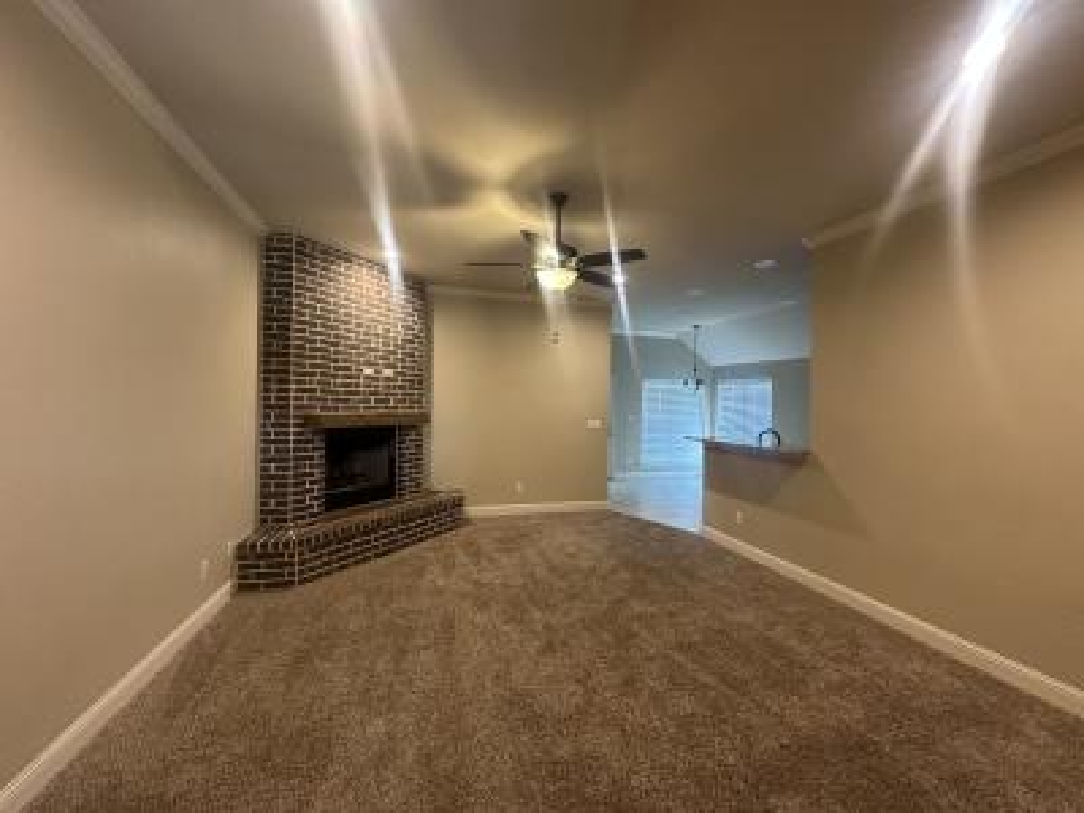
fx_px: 438
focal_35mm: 14
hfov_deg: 102.1
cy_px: 406
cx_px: 542
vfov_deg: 85.7
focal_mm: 2.22
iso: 500
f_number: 2.2
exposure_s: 1/60
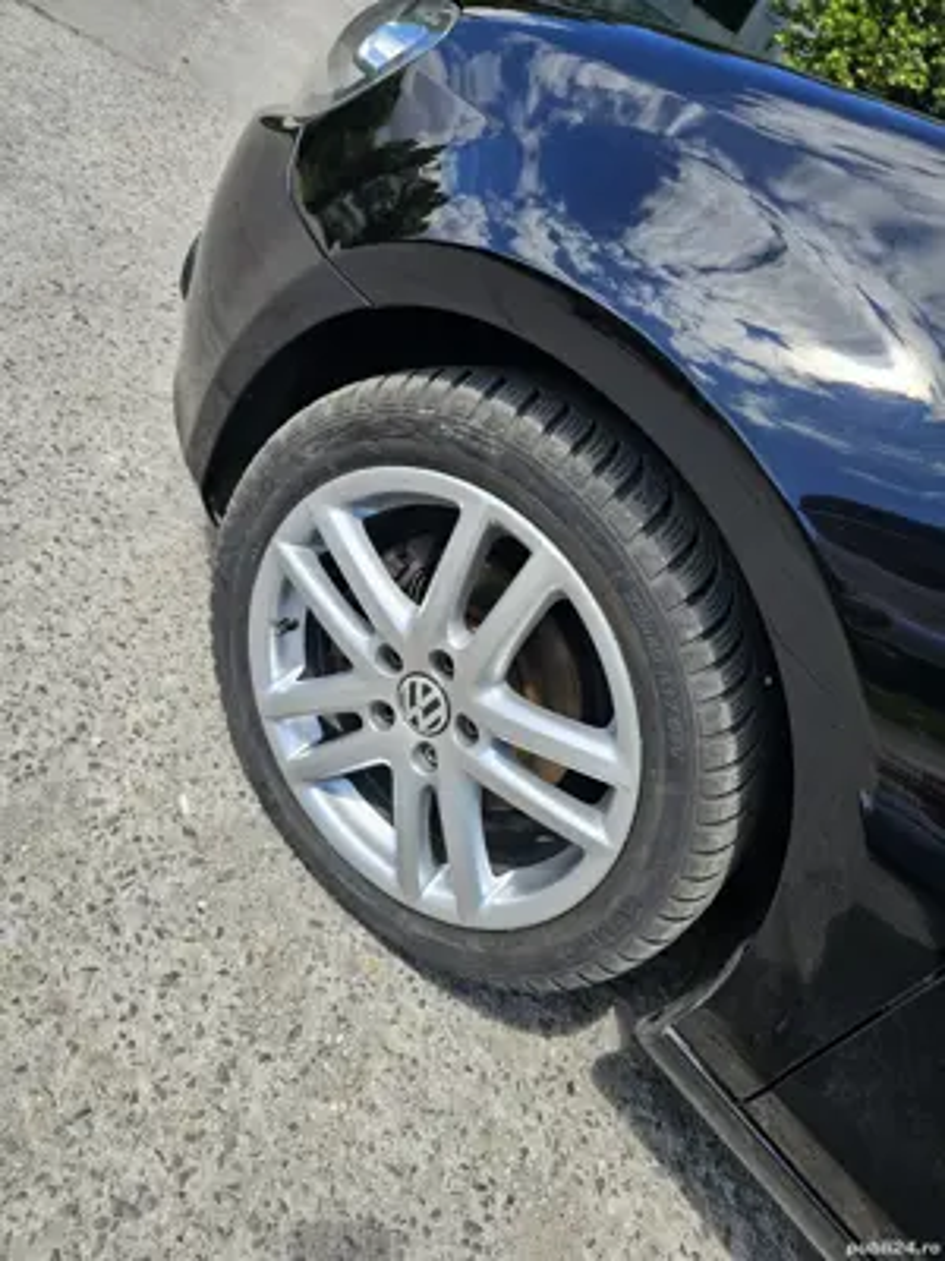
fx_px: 837
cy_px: 630
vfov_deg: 73.9
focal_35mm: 23
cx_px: 472
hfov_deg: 58.9
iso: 10
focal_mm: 6.3
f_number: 1.7
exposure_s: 1/357
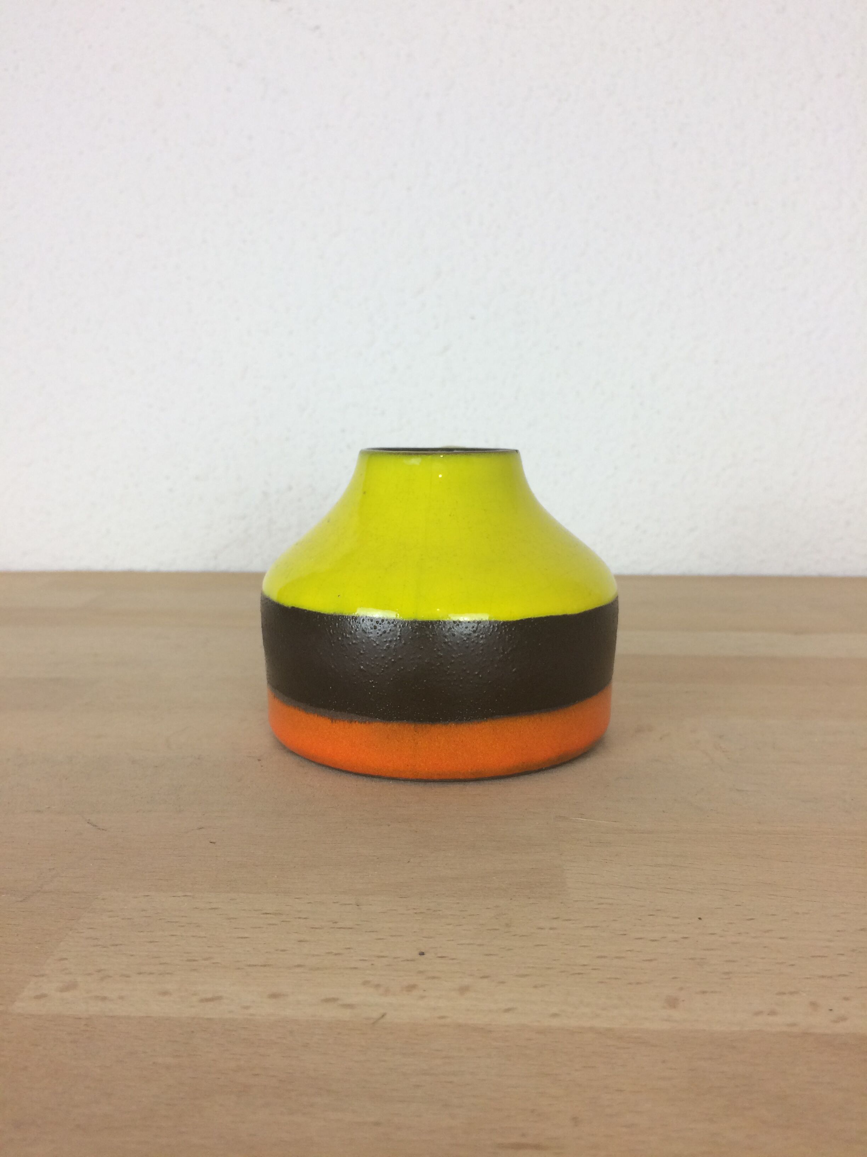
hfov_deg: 48.2
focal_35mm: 29
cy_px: 578
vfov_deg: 61.7
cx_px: 434
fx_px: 968
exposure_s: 1/100
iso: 64
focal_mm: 4.15
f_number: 2.2
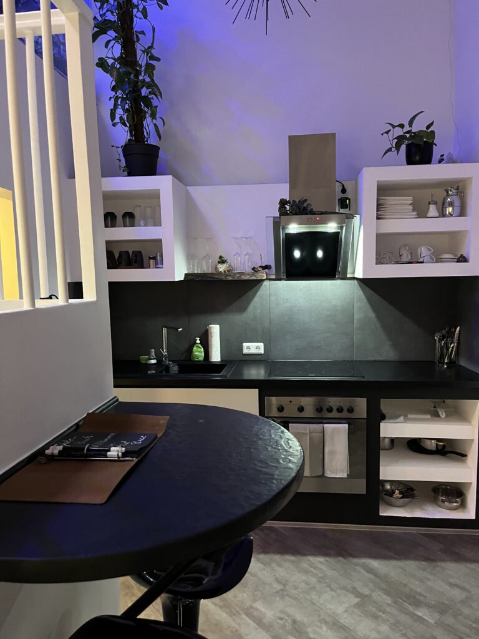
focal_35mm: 26
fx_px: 480
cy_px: 320
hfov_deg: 53.1
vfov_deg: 67.3
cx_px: 240
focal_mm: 5.1
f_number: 1.6
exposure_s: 1/25
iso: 500
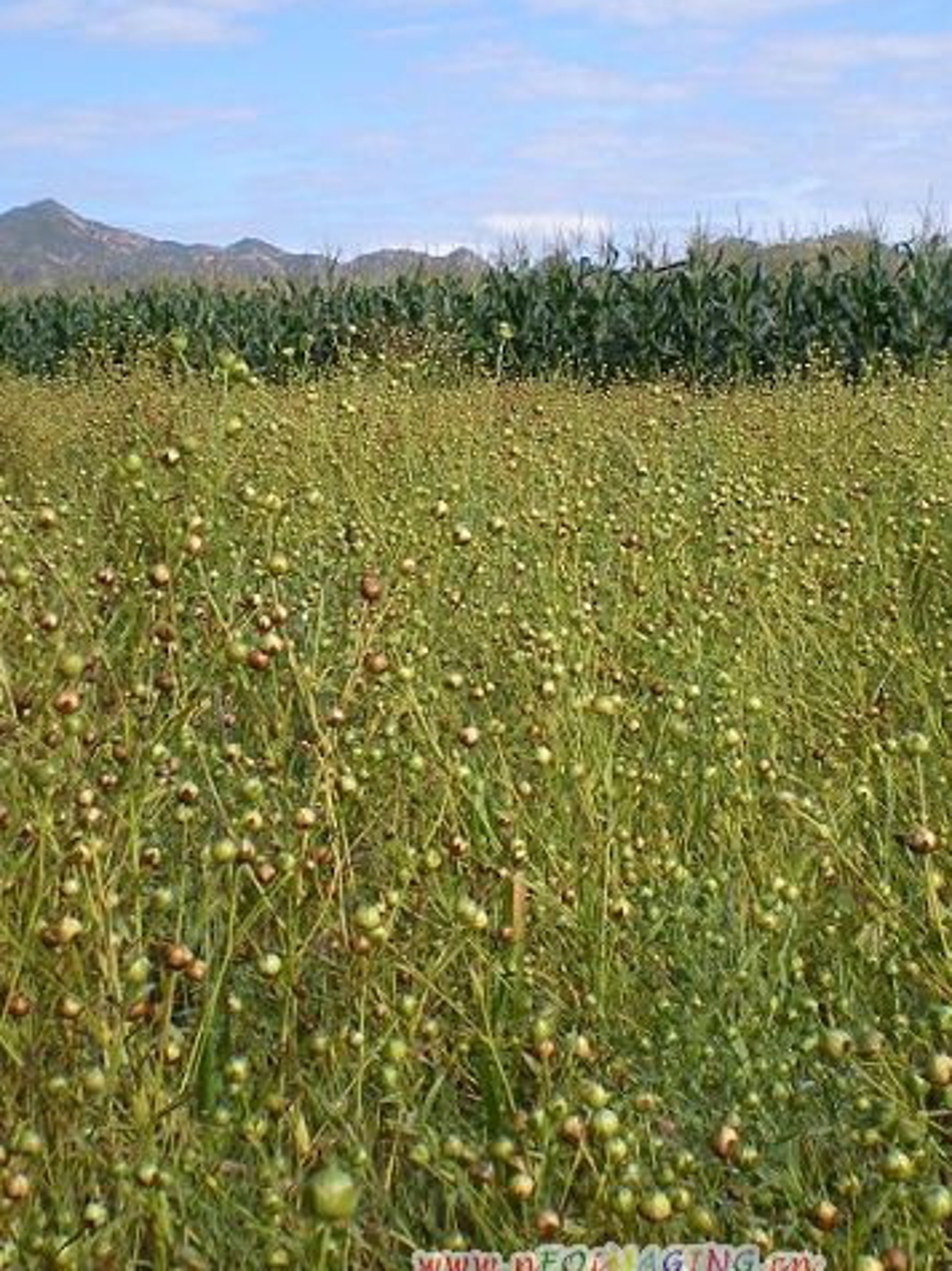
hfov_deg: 21.5
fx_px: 2495
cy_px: 455
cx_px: 623
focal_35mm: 68
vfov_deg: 28.4
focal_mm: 6.3
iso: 64
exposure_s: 1/380
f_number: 4.6
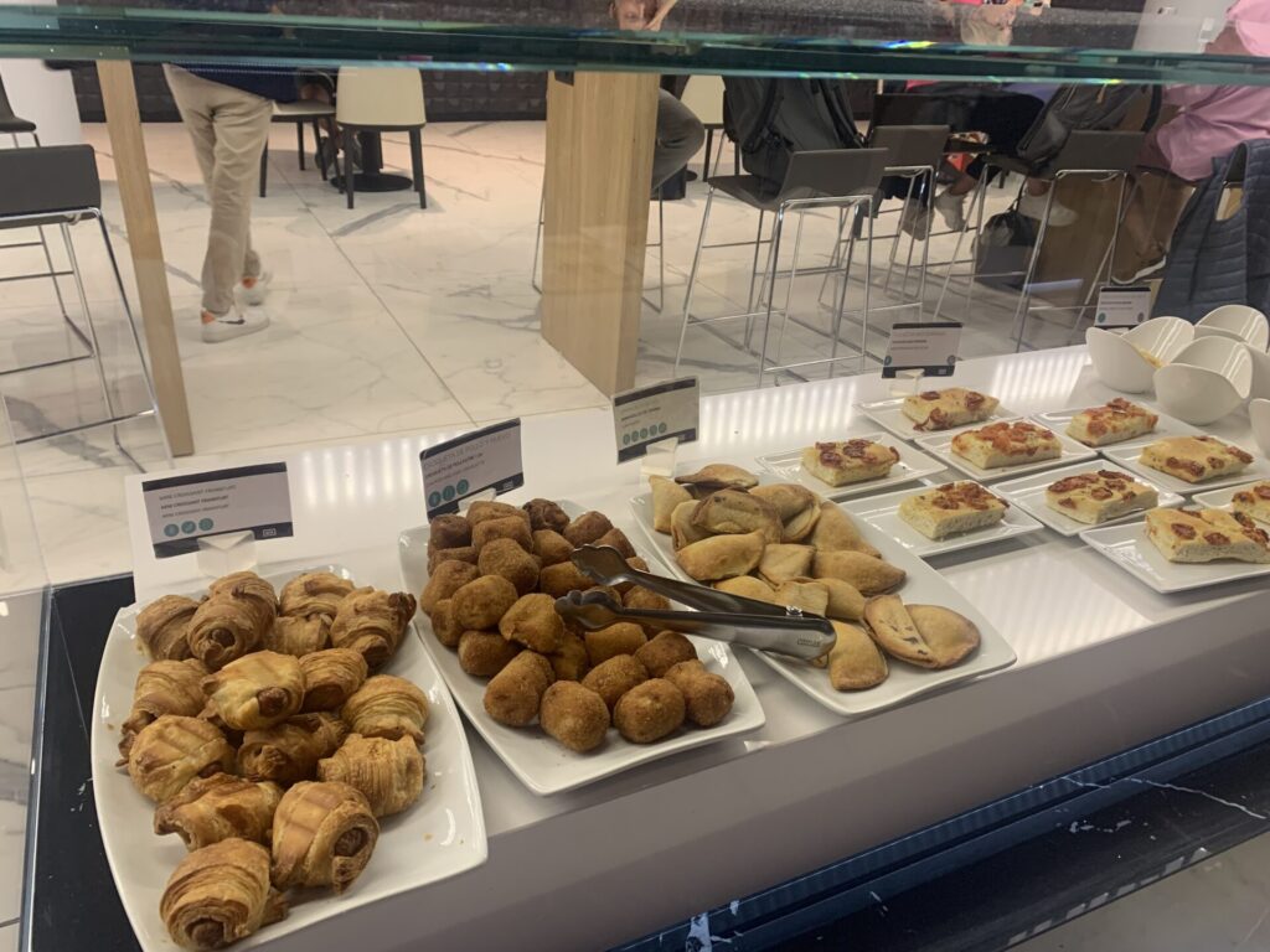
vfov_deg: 53.1
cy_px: 476
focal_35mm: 26
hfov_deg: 67.3
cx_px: 635
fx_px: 954
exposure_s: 1/60
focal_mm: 4.25
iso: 100
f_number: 1.8
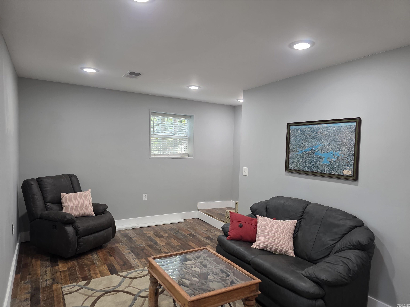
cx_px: 205
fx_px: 272
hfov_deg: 73.9
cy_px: 154
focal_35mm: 23
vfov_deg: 58.9
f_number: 1.7
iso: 320
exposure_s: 1/120
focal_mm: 6.3
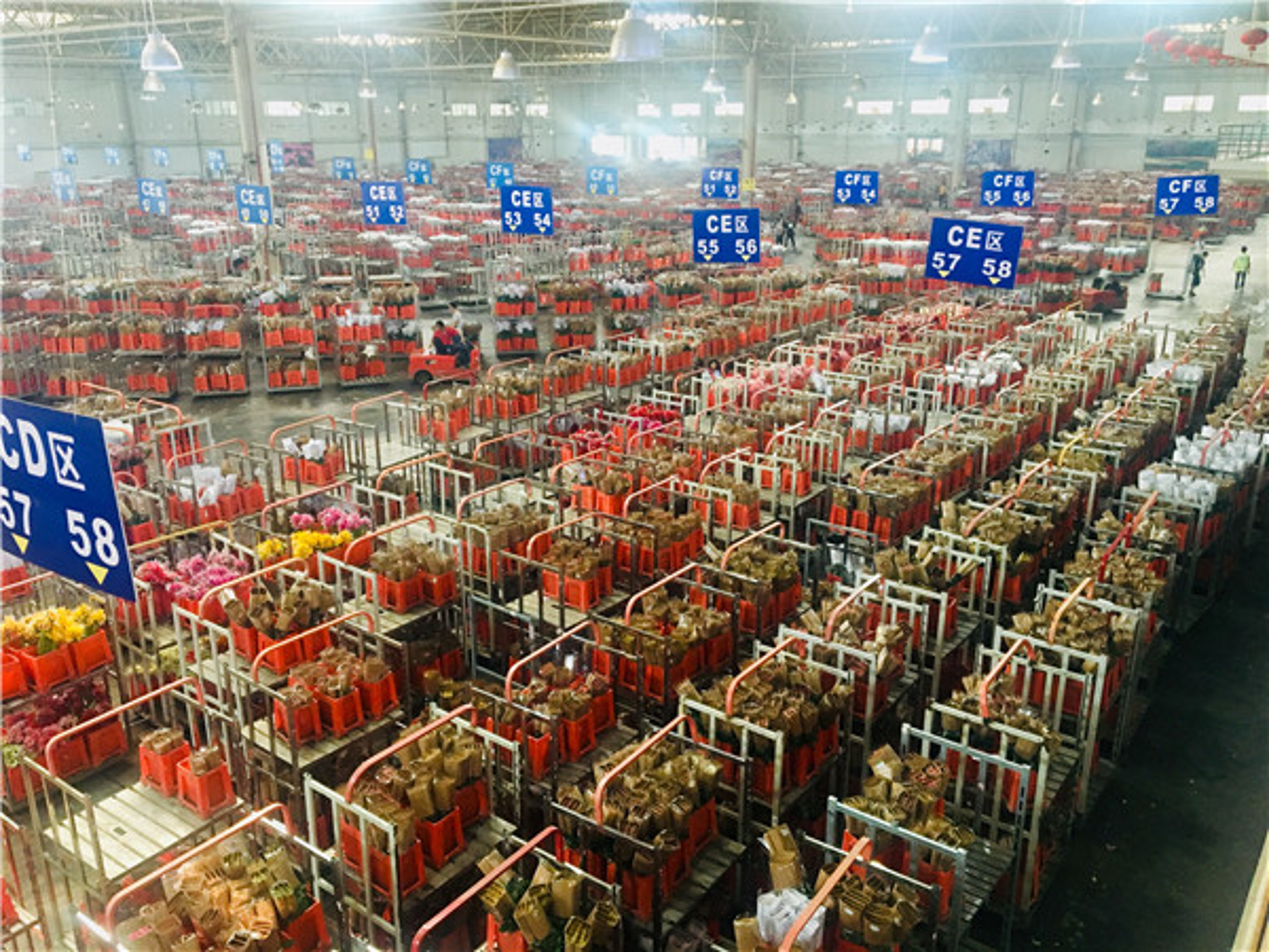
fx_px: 1063
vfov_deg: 48.2
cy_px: 476
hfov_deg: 61.7
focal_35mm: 29
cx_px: 634
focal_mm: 4.15
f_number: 2.2
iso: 160
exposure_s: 1/33
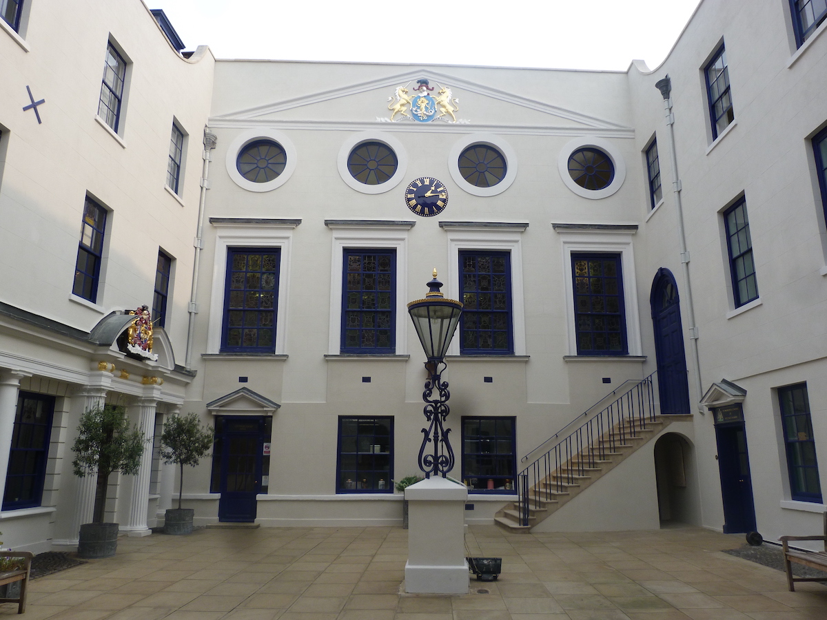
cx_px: 414
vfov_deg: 54.9
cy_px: 310
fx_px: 597
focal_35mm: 25
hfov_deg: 69.4
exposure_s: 1/160
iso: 80
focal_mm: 4.5
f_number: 4
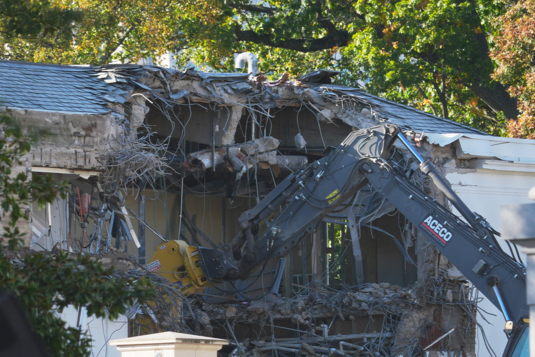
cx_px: 252
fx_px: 9139
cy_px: 269
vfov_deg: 2.2
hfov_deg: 3.4
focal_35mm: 615
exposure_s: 1/500
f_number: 6.3
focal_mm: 385
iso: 320
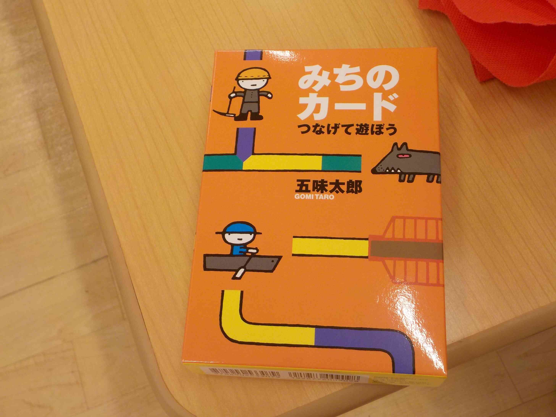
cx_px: 278
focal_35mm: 38
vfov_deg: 37.7
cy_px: 208
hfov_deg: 49.0
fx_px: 610
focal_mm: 5.2
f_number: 3.7
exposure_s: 1/50
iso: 125
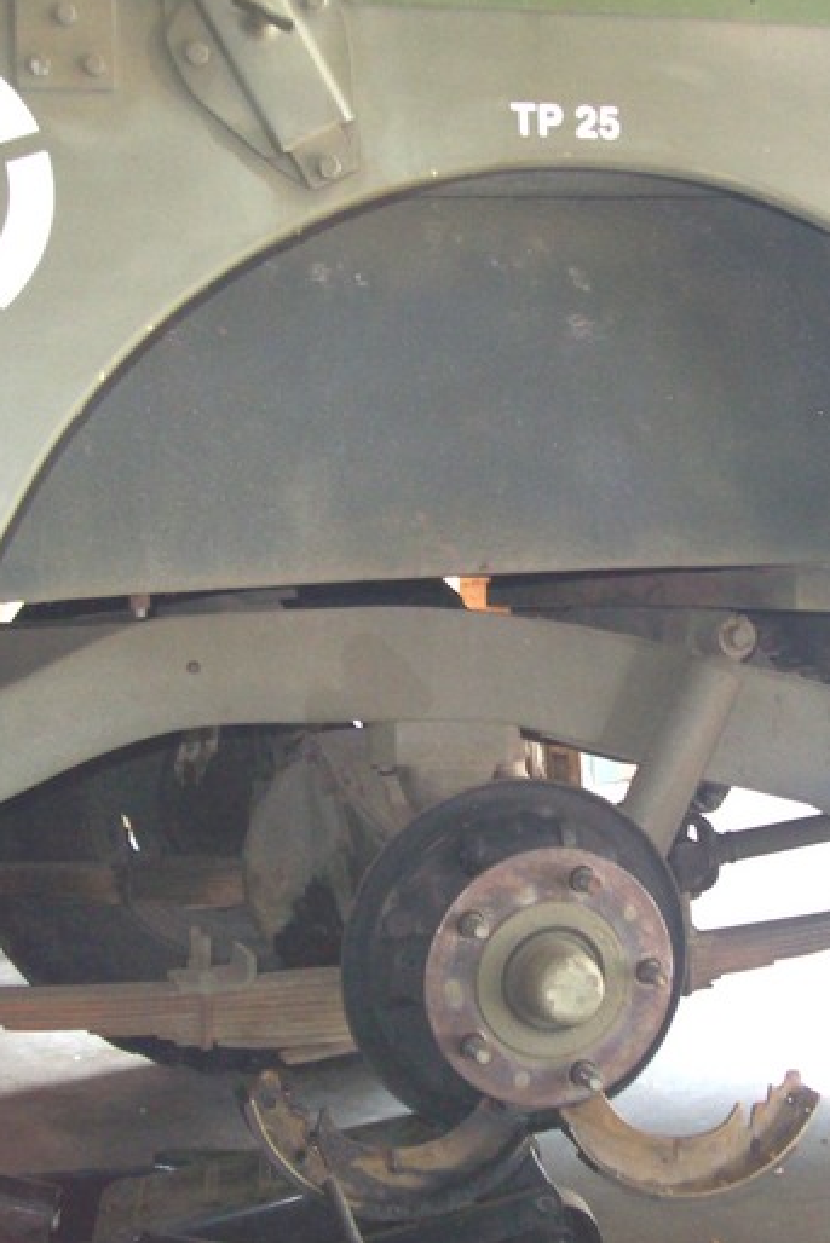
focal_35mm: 51
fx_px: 1762
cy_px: 613
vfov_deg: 38.9
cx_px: 571
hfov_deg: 26.3
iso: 200
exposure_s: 1/64
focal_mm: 6
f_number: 2.7
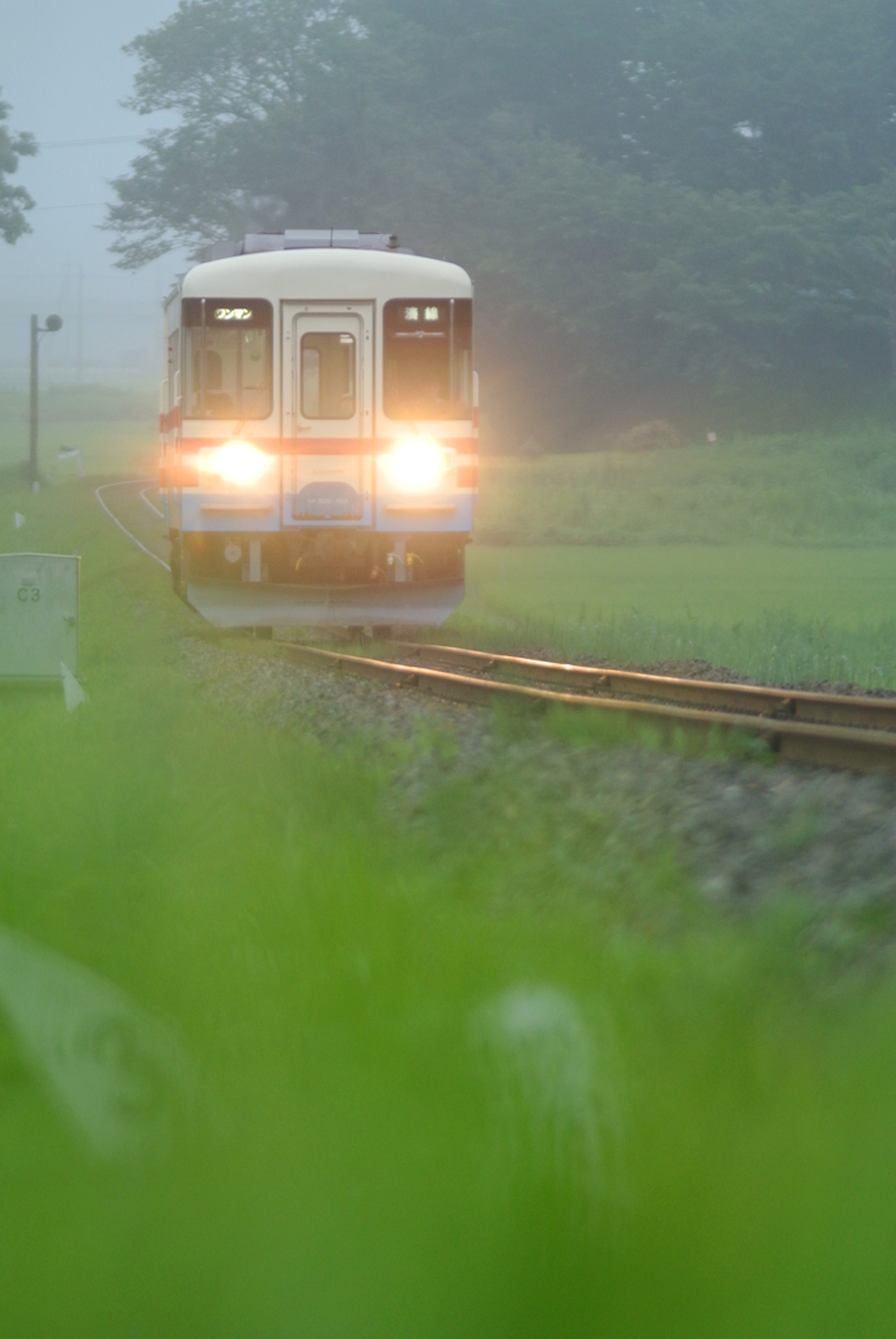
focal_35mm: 486
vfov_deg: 4.2
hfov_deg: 2.8
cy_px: 670
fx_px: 18100
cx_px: 448
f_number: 2.8
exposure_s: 1/160
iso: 400
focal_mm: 180
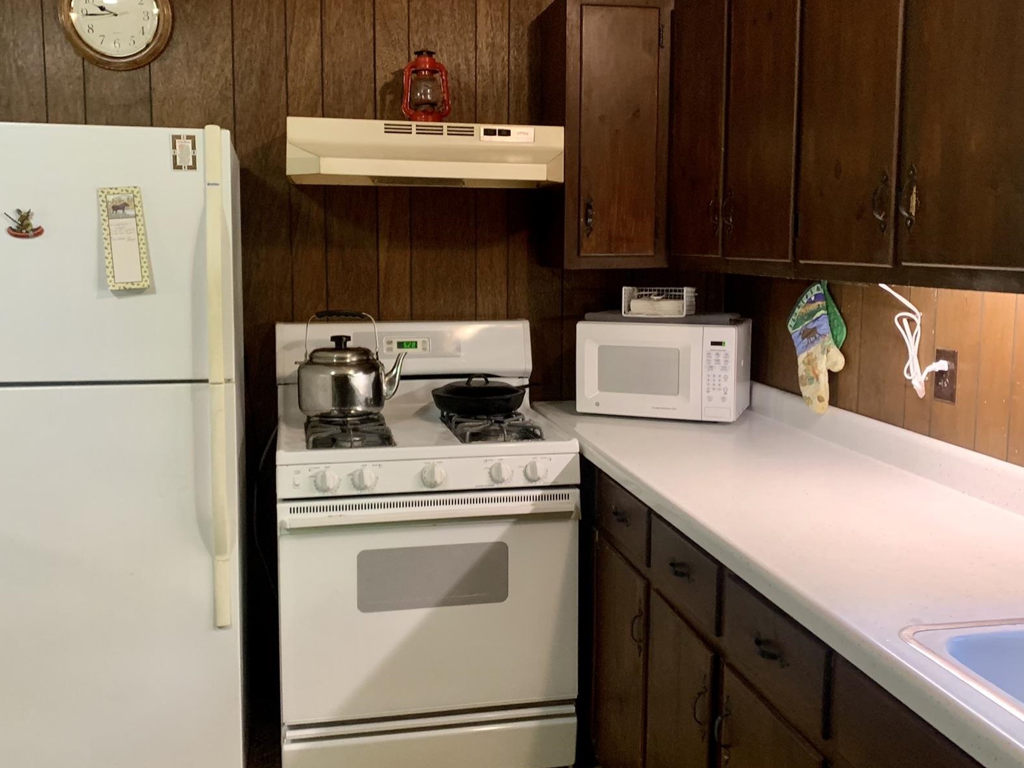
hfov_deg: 53.9
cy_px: 375
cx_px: 500
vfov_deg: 41.8
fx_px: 1006
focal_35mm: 34
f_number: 1.8
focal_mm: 4.25
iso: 320
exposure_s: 1/60
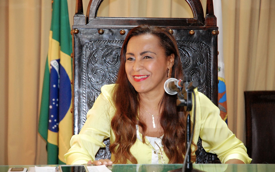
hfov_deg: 19.3
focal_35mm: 108
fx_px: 809
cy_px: 86
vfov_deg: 12.1
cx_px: 137
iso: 1600
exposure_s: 1/80
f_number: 4.5
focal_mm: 70
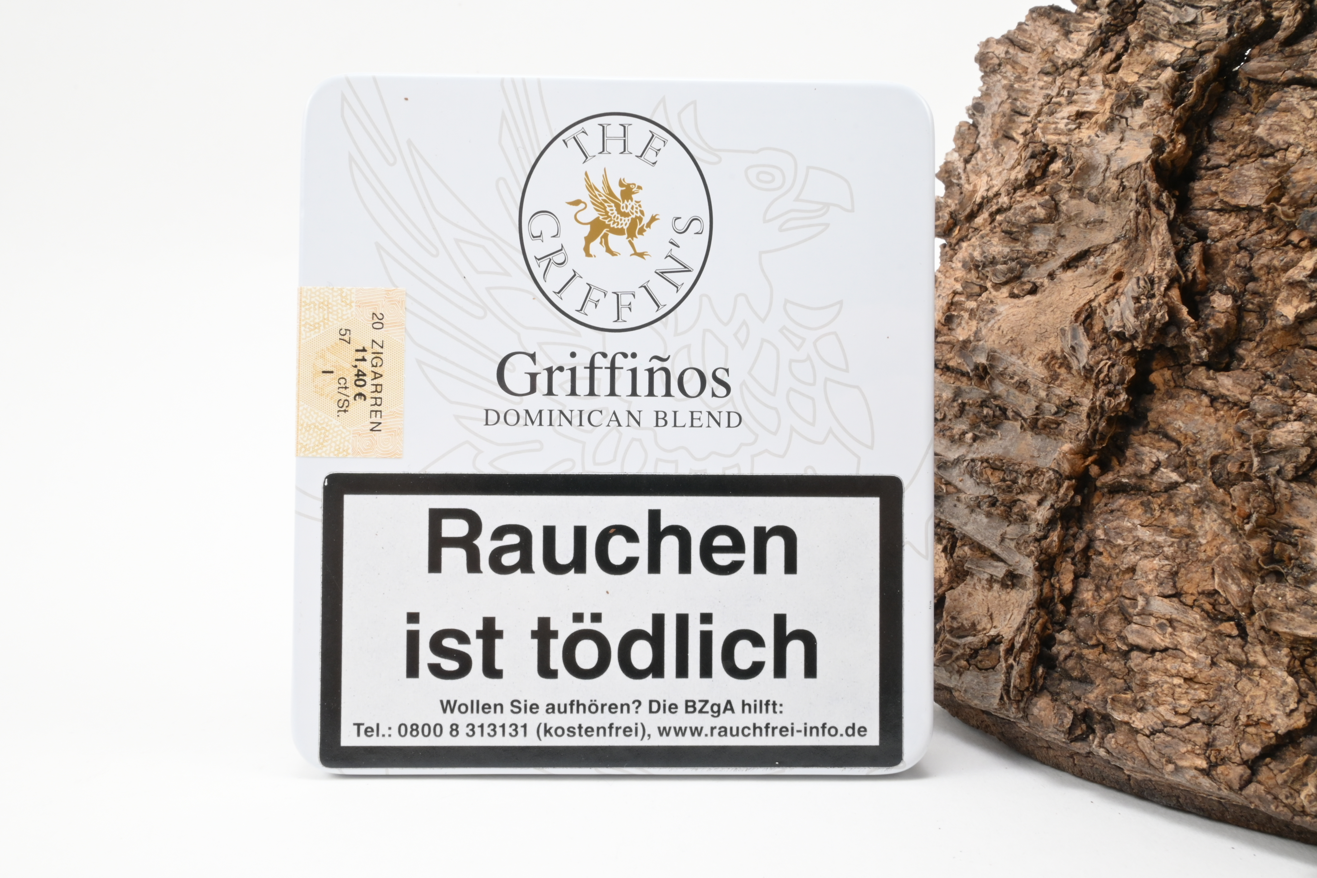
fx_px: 1344
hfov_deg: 52.2
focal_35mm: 37
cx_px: 658
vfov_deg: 36.2
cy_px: 439
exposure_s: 1/15
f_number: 22
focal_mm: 24.5
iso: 640
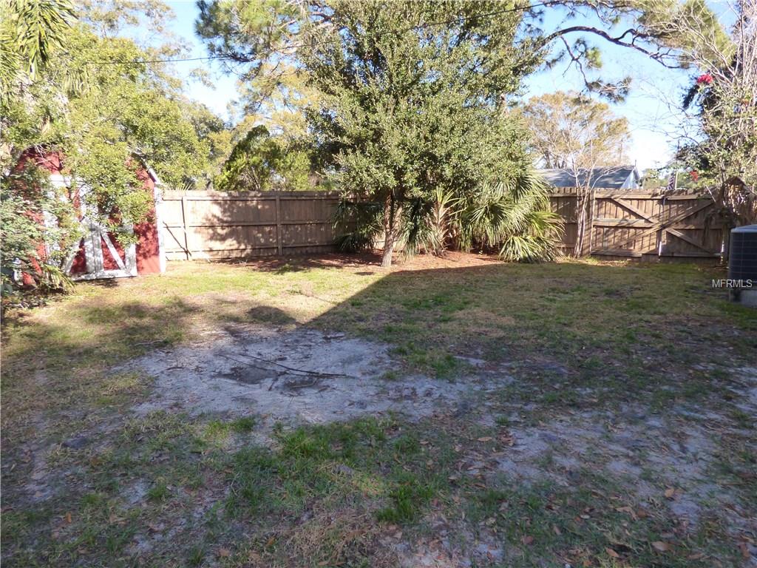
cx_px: 378
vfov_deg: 66.0
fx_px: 437
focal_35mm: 20
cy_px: 284
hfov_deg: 81.7
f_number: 2.8
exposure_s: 1/400
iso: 200
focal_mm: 3.58
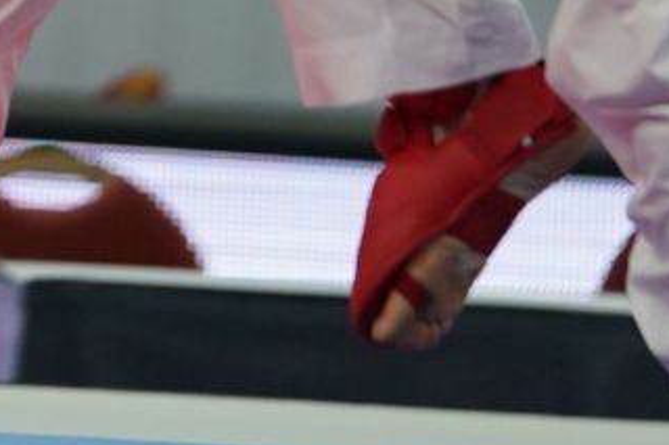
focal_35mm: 1125
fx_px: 20895
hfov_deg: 1.8
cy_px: -656
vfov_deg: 1.2
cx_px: -416
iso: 1600
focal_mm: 200
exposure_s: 1/1000
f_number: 2.8
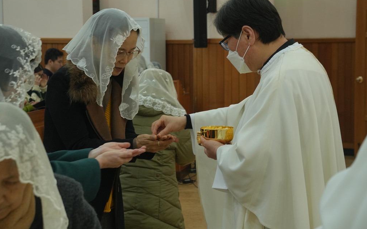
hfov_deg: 26.3
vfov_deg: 16.6
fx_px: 785
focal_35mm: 79
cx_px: 183
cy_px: 107
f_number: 6.3
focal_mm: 51
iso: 1250
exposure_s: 1/80
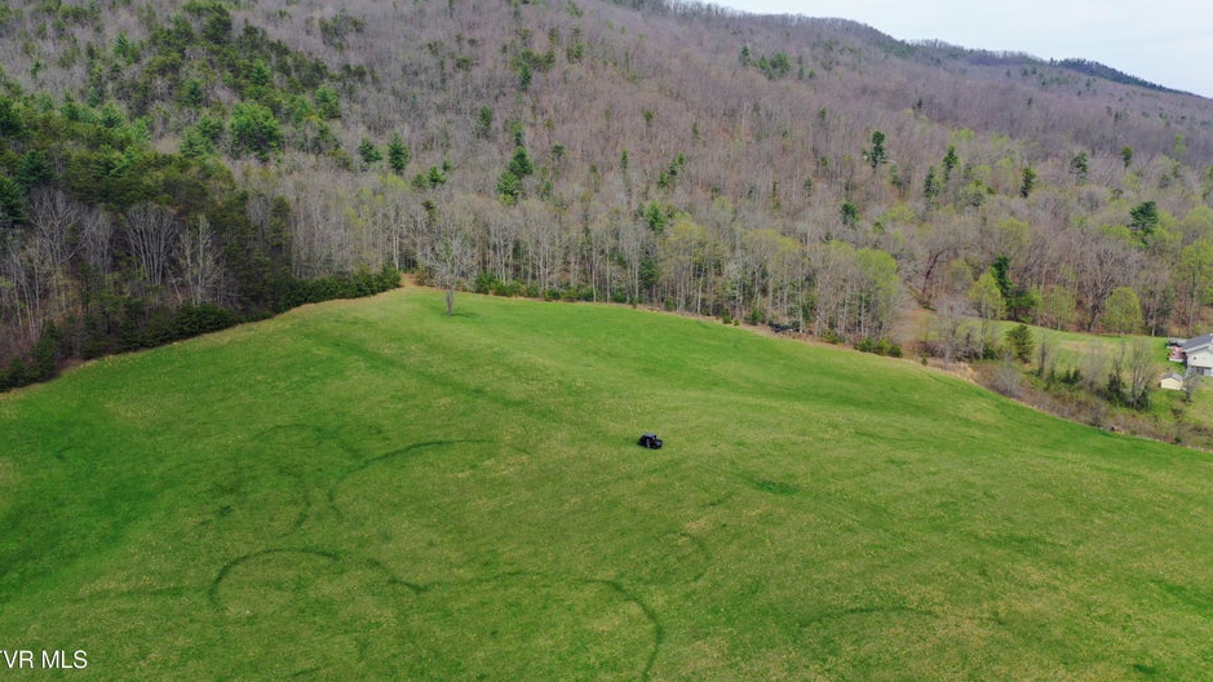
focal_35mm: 30
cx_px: 606
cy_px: 284
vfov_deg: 38.8
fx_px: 965
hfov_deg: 64.3
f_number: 5
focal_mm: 10.26
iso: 100
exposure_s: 1/200
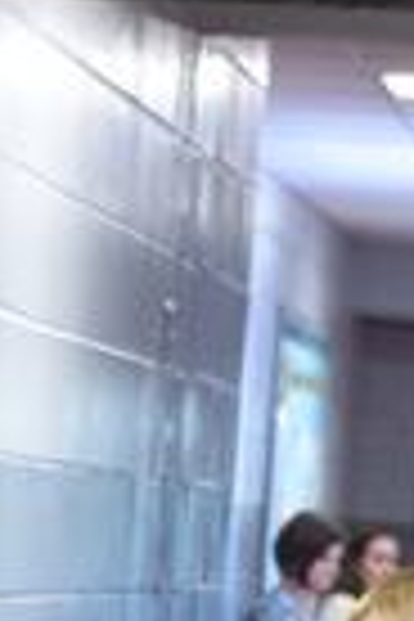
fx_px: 6537
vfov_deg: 5.3
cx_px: 304
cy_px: 1458
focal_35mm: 379
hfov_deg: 3.6
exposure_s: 1/30
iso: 900
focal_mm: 34
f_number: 4.5
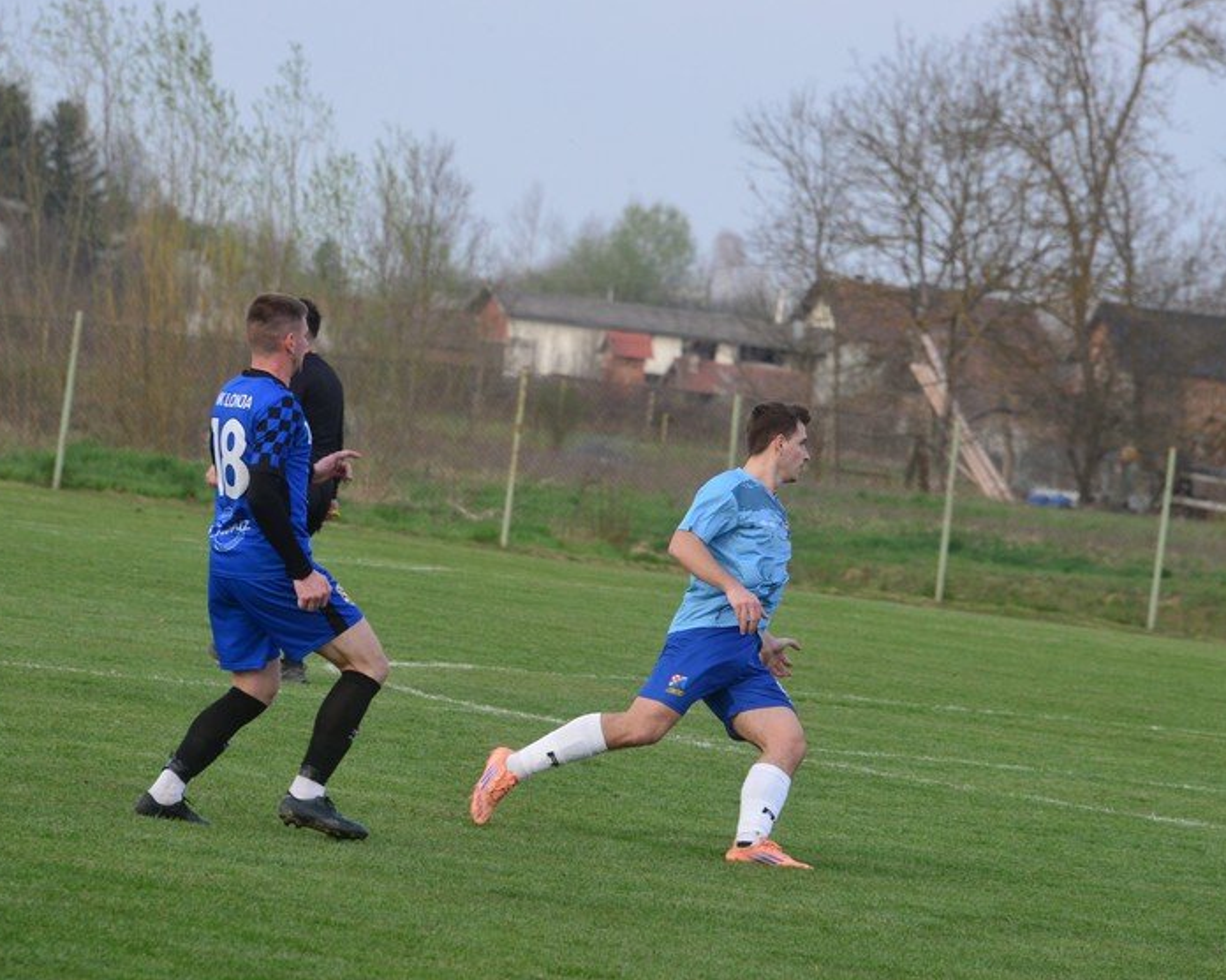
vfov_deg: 4.5
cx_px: 602
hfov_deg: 5.7
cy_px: 488
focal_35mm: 340
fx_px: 12330
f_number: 11
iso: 2000
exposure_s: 1/500
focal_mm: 300
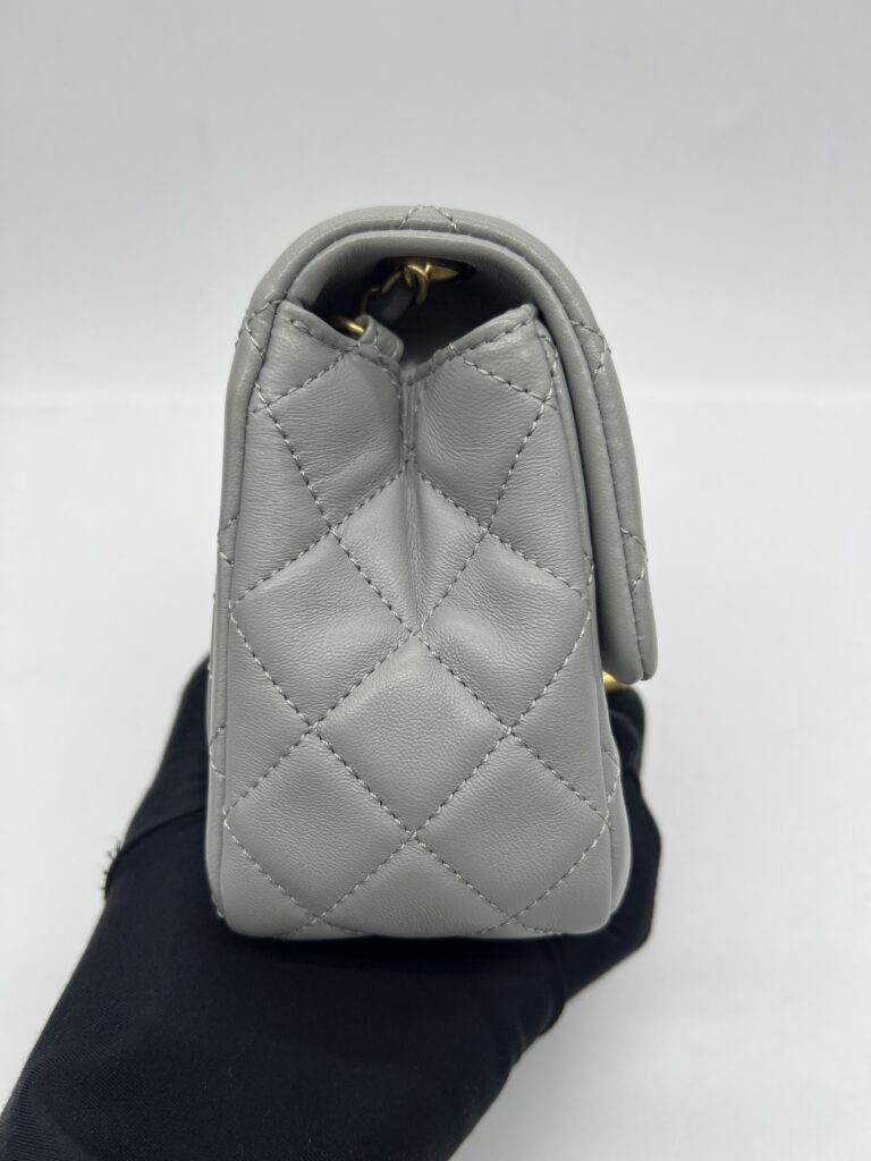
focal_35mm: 26
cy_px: 580
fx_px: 872
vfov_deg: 67.3
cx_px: 436
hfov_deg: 53.1
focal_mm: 5.7
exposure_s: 1/236
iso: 40
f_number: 1.5
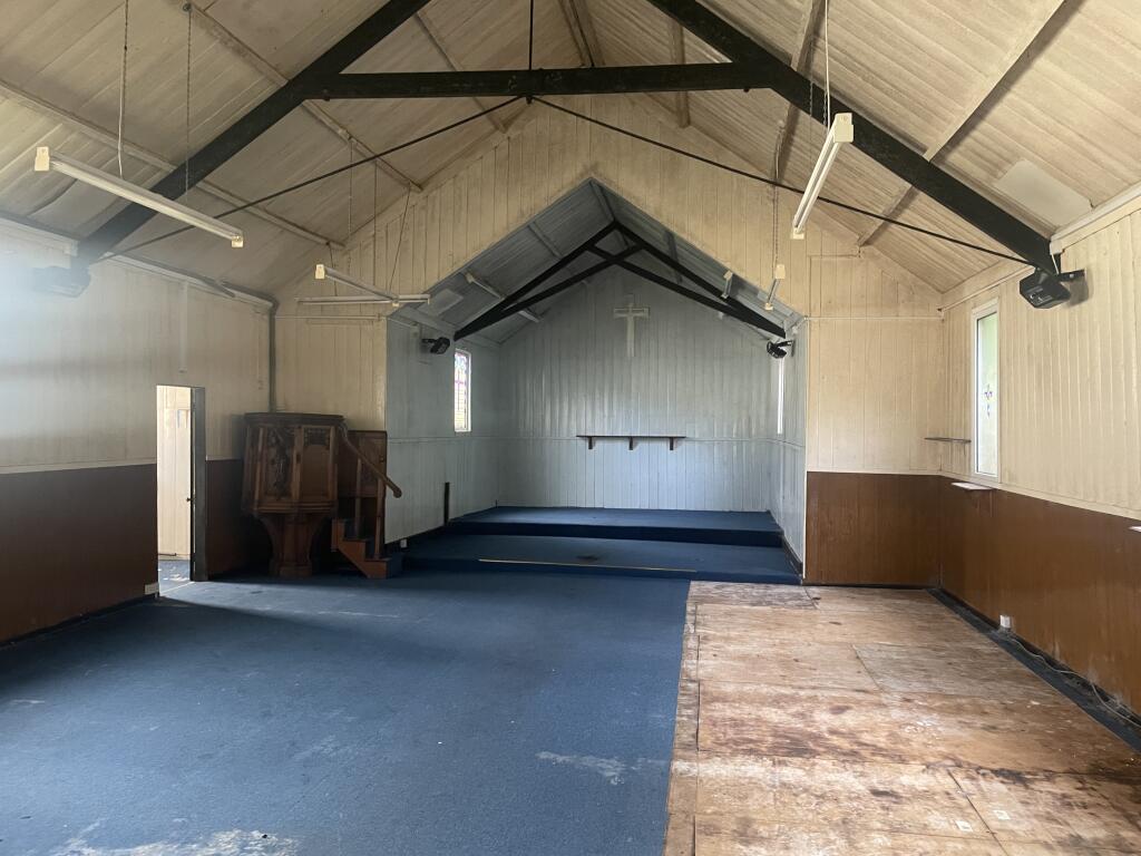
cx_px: 570
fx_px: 857
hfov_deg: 67.3
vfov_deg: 53.1
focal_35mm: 26
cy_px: 428
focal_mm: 4.2
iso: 500
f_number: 1.6
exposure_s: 1/58
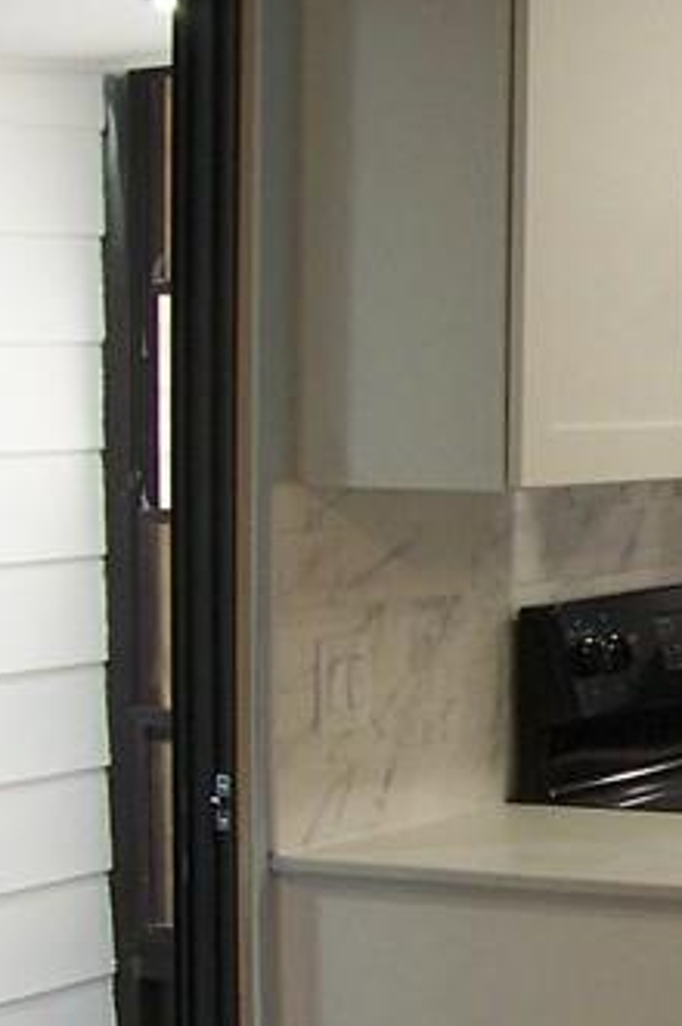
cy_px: 546
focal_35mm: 116
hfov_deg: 11.4
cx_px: 918
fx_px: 3303
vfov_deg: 17.7
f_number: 2.8
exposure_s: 1/30
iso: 125
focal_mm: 5.85
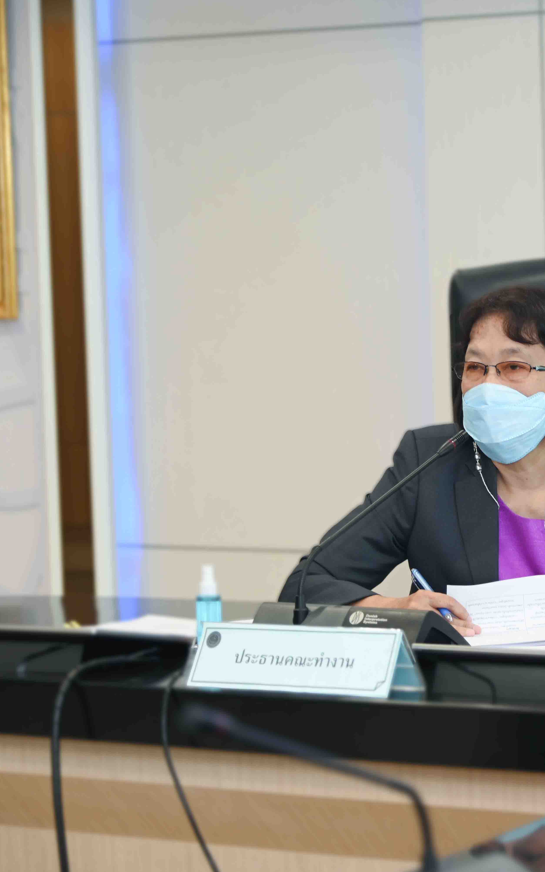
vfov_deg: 15.9
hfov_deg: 10.0
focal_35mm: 131
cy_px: 438
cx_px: 474
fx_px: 3113
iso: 320
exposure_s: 1/60
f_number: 4
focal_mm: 85
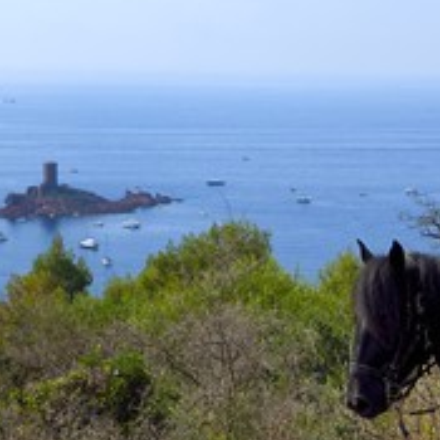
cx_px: 284
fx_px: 1409
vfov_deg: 17.6
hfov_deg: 17.7
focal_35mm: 98
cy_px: 334
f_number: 11
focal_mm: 48
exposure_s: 1/500
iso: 400
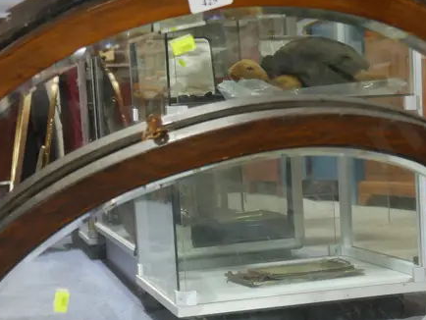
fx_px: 1047
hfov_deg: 23.0
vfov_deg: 17.2
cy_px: 256
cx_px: 236
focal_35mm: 85
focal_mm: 18
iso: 400
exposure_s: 1/60
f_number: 4
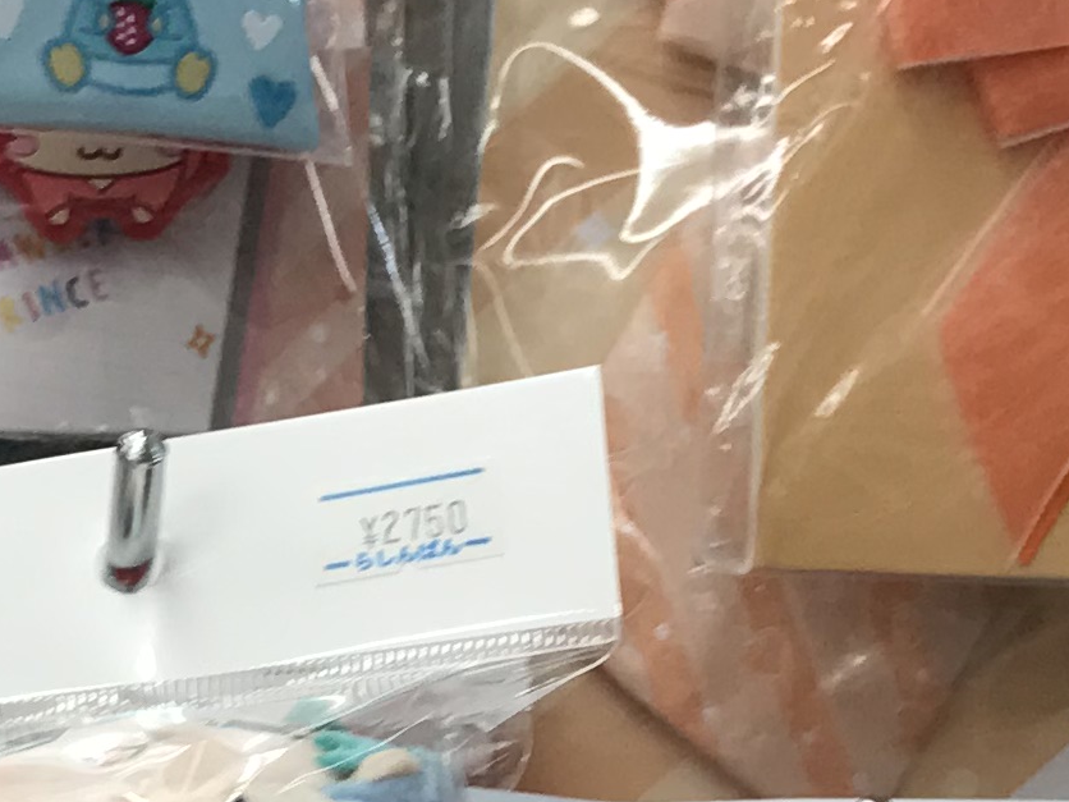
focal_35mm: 135
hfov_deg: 14.5
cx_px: 116
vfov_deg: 10.9
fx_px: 4169
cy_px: 793
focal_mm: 3.99
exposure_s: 1/120
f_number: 1.8
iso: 32
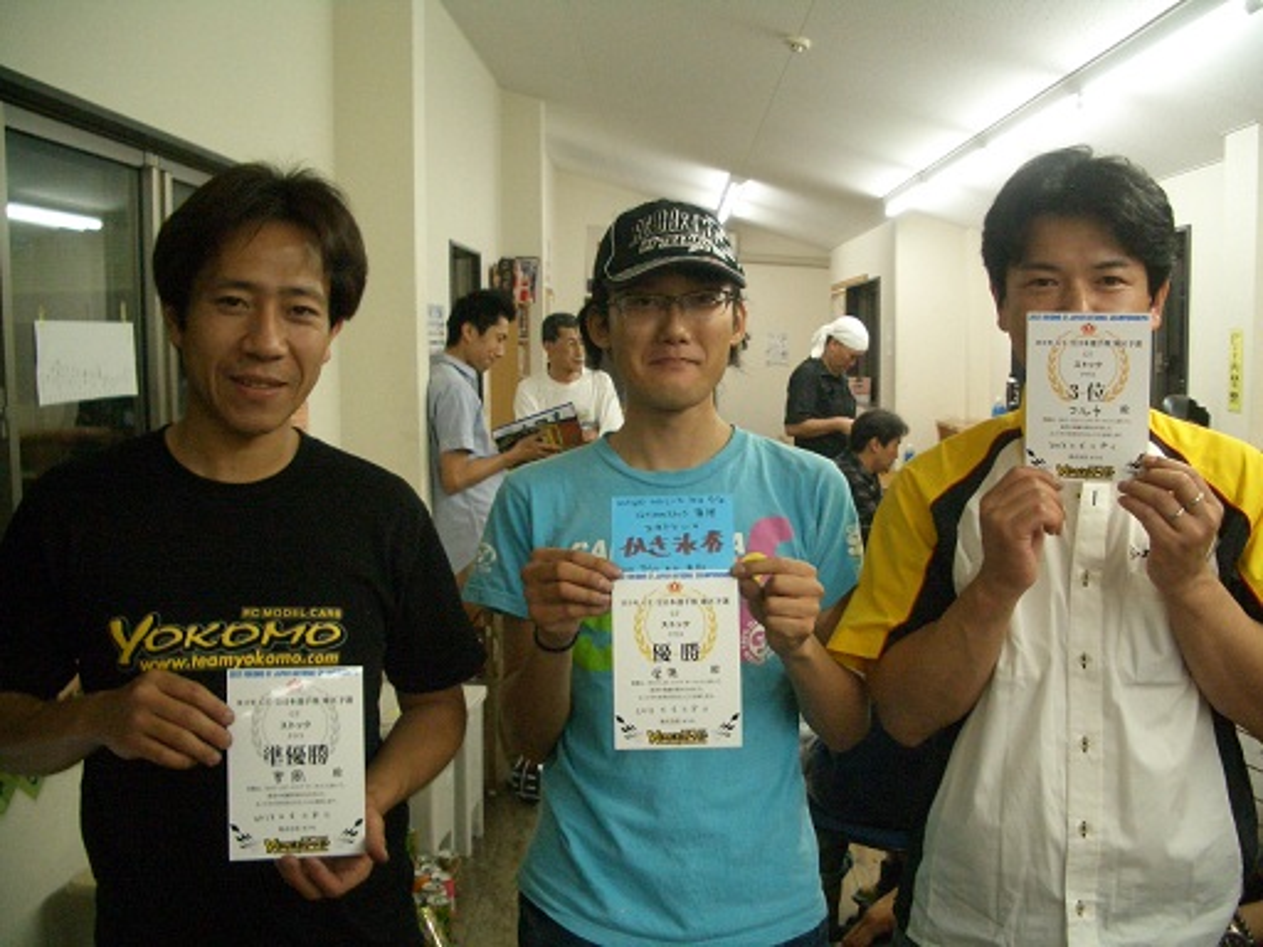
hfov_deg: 52.6
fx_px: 1277
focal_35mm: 35
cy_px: 474
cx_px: 632
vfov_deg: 40.7
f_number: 2.6
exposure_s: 1/50
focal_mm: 5.8
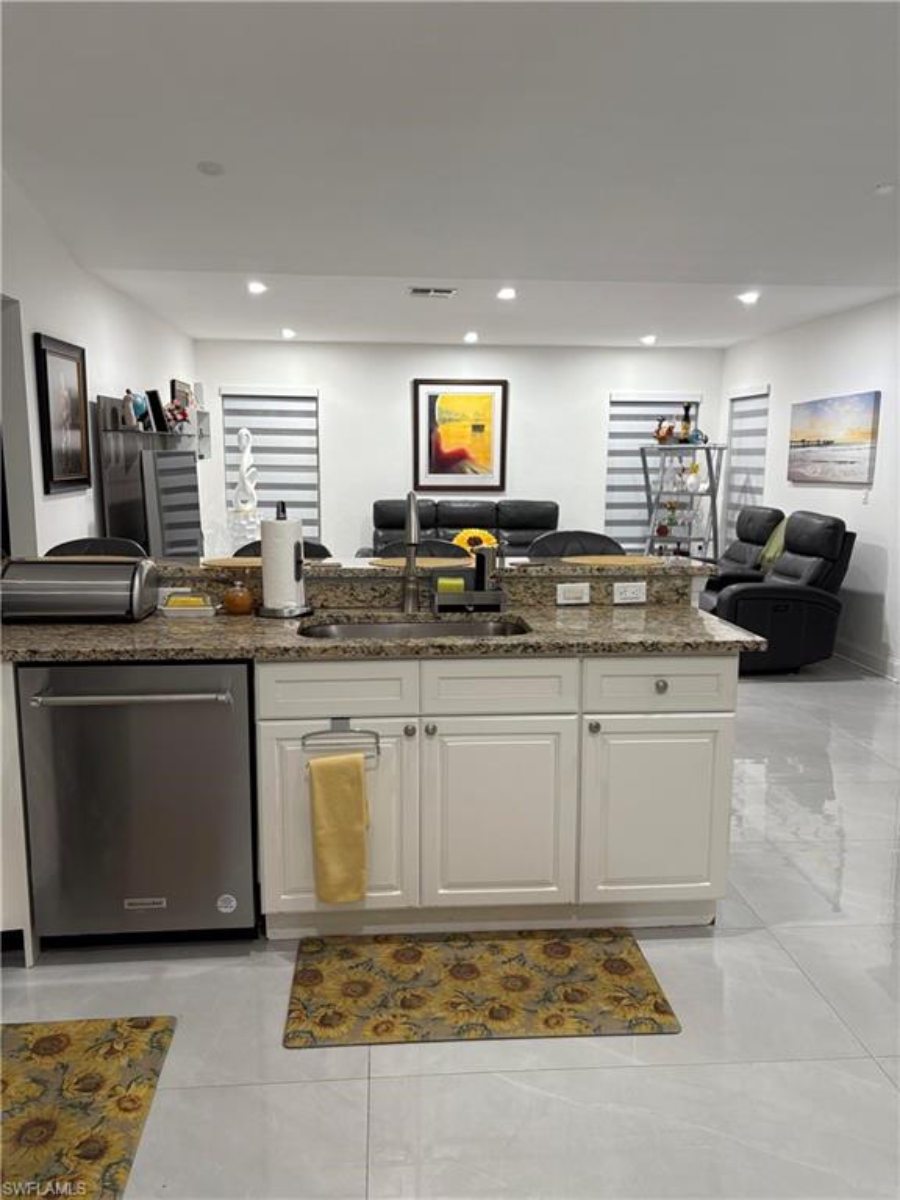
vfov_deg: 67.3
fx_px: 901
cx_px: 450
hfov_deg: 53.1
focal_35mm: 26
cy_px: 600
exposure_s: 1/60
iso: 160
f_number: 1.6
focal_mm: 5.96
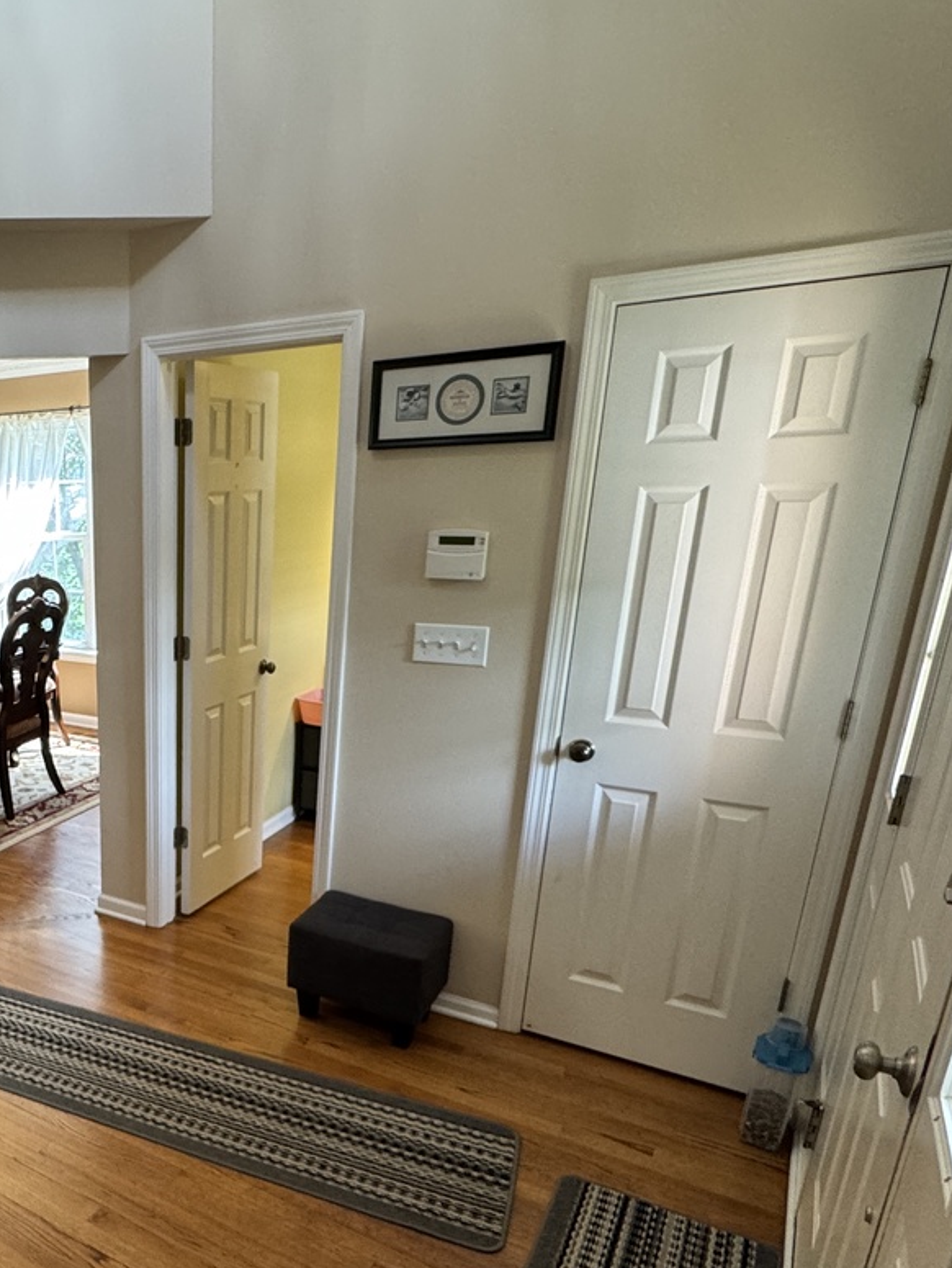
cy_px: 798
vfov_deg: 66.2
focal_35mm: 26
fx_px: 953
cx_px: 69
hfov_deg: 47.0
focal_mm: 2.22
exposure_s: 1/60
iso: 200
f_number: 2.2
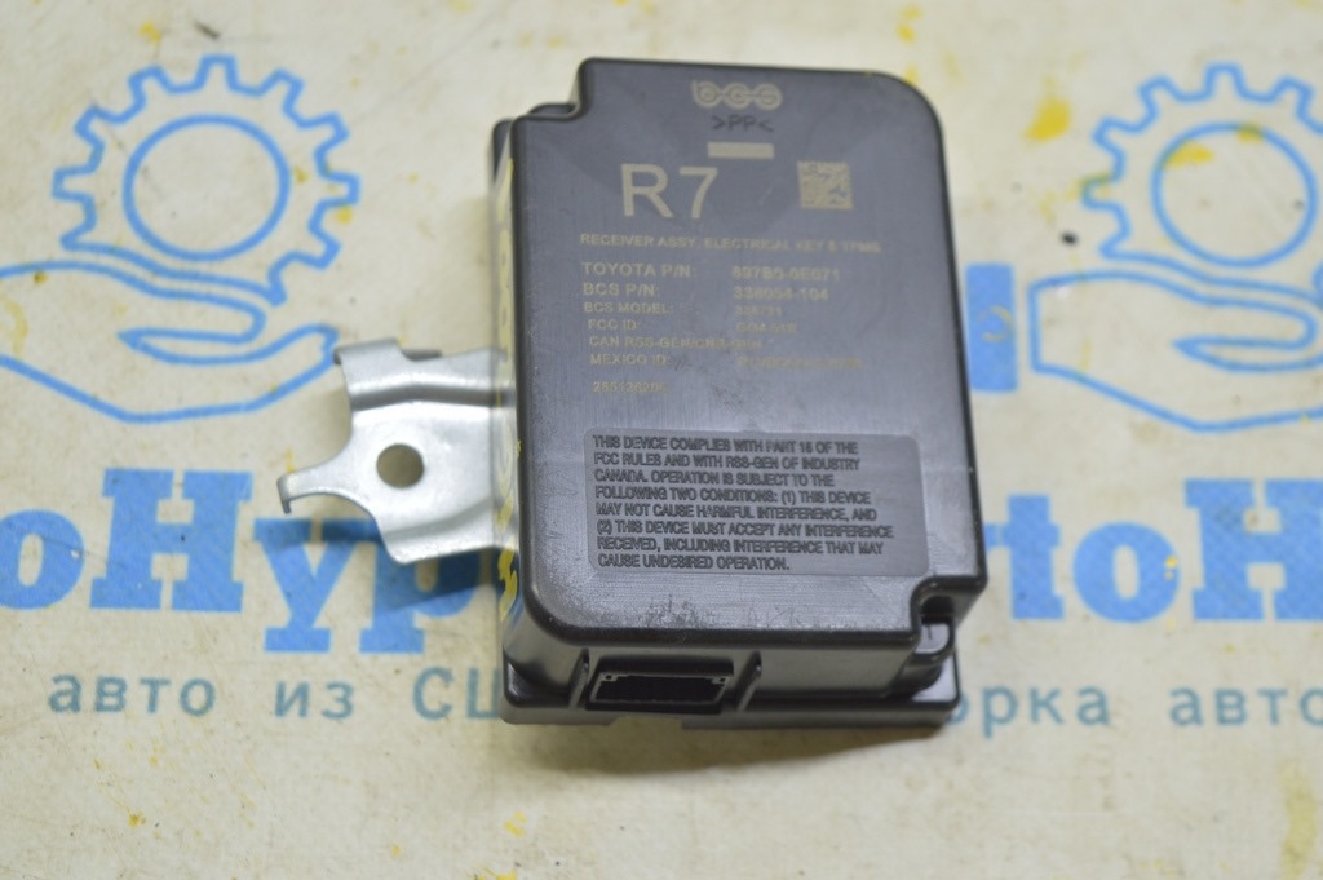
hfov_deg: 28.1
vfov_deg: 18.9
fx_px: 2644
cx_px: 662
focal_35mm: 72
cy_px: 440
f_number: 5.6
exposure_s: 1/20
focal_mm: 48
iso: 400
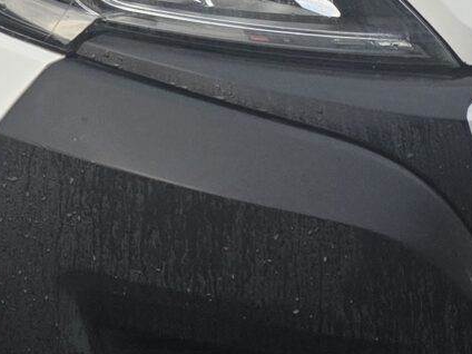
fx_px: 1895
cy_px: -215
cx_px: -100
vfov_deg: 10.2
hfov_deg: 13.8
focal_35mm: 139
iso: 50
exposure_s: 1/359
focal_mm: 6.25
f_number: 1.7
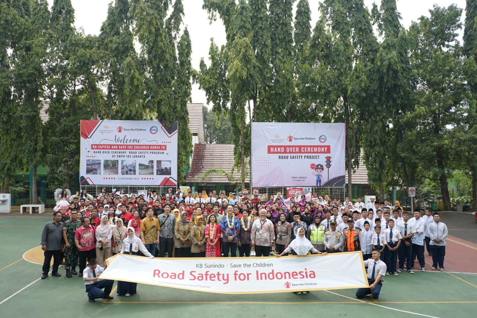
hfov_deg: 65.5
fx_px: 371
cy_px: 159
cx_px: 238
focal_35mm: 28
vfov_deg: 46.4
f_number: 6.3
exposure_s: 1/320
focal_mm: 28
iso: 250
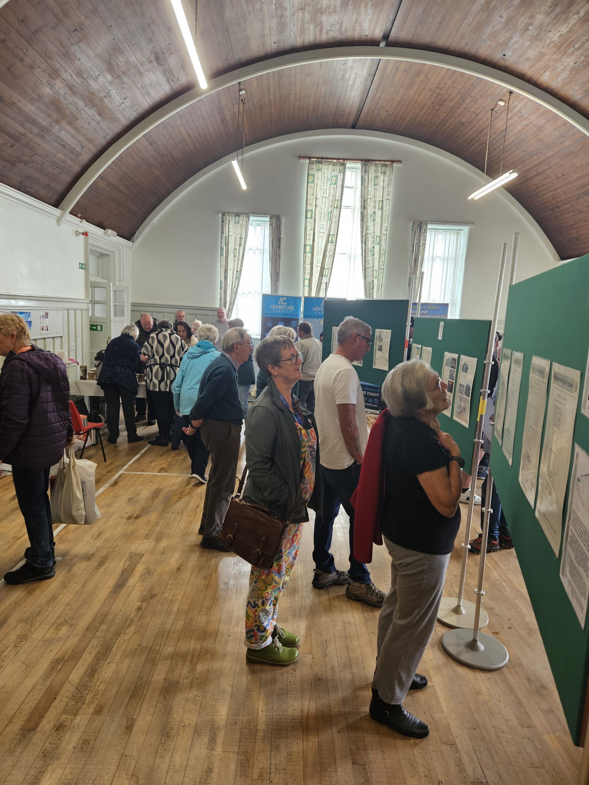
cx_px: 294
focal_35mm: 23
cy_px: 392
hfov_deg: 58.9
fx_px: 522
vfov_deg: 73.9
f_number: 1.8
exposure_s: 1/100
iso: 125
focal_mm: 5.4
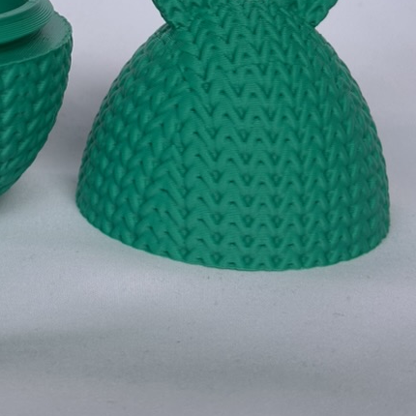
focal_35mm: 101
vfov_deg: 16.7
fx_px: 1373
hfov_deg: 17.1
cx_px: 106
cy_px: -28
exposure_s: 1/314
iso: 64
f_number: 1.78
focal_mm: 6.86
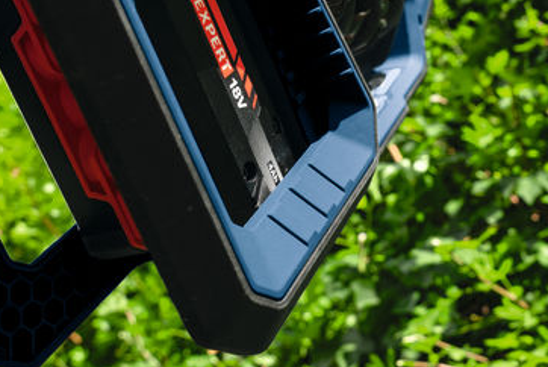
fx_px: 807
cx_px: 354
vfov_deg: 24.7
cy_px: 26
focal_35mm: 53
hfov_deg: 37.2
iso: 400
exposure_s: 1/200
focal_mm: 24
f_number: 7.1
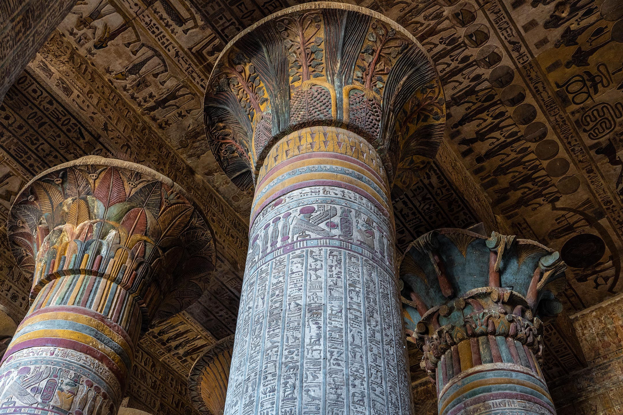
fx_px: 685
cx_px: 312
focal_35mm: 40
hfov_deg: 48.9
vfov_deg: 33.7
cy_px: 208
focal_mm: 26.4
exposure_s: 1/80
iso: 800
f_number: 4
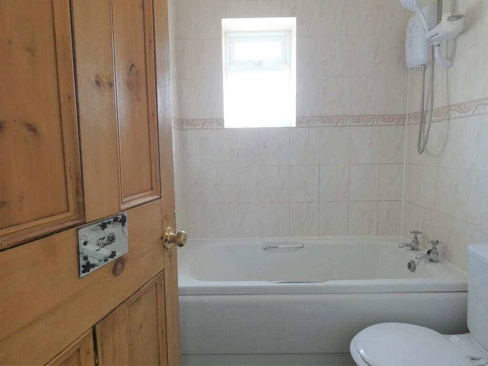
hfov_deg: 81.7
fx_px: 282
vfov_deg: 66.0
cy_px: 183
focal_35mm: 20
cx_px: 244
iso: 320
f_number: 2.8
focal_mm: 3.6
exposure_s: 1/60
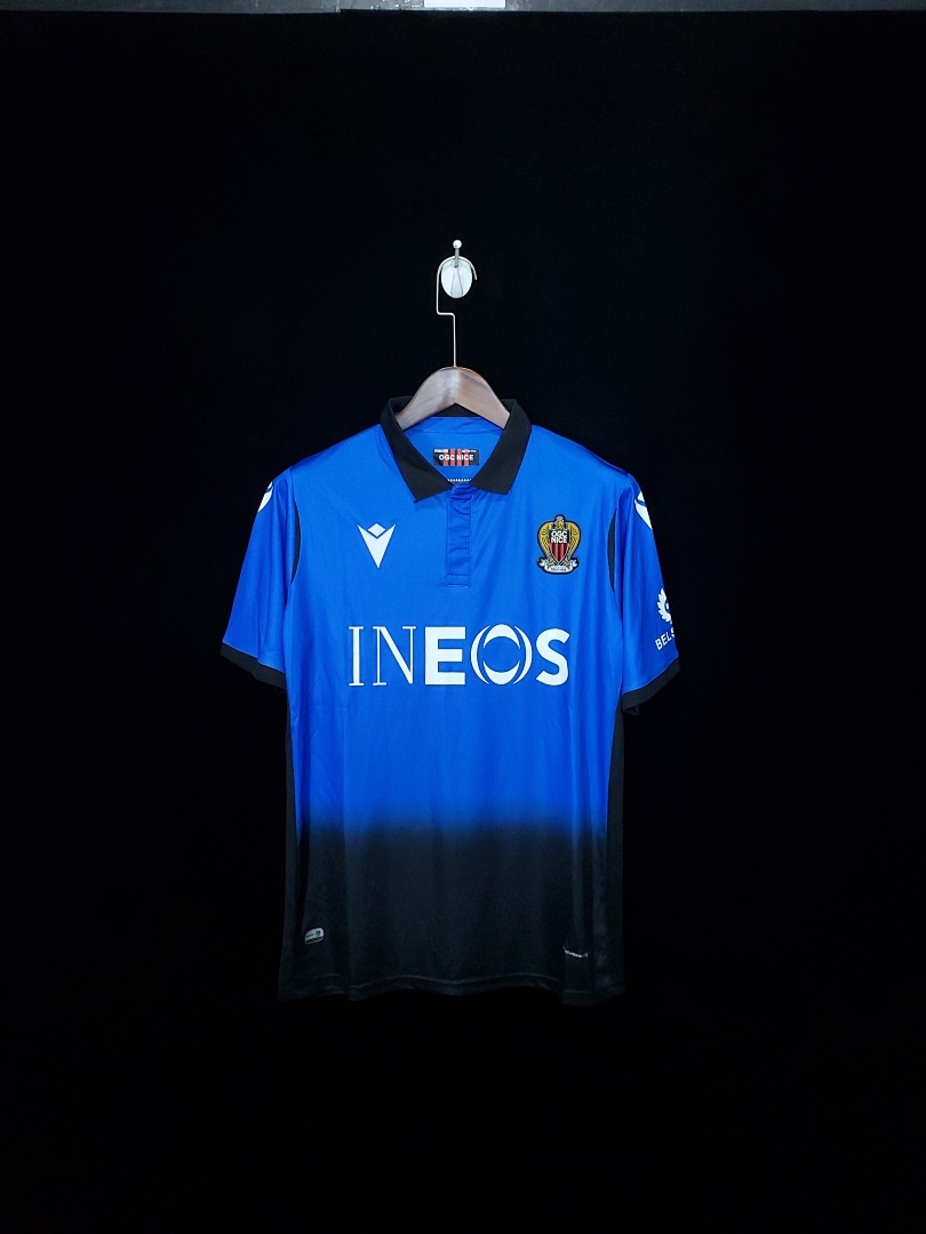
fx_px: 927
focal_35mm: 26
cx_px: 463
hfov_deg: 53.1
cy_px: 617
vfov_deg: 67.3
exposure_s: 1/20
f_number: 2.4
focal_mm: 4.3
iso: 250
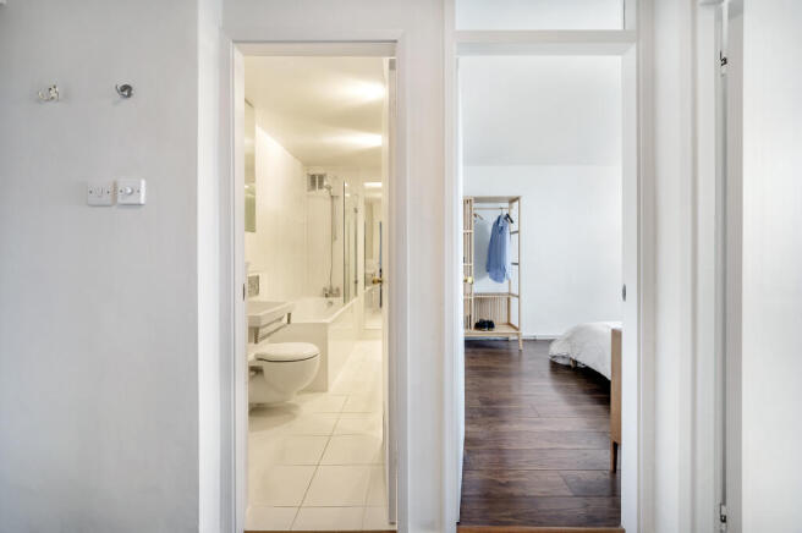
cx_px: 401
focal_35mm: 14
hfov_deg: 104.3
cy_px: 266
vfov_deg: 81.1
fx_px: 312
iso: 500
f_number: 9
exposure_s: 1/2.5
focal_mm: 14
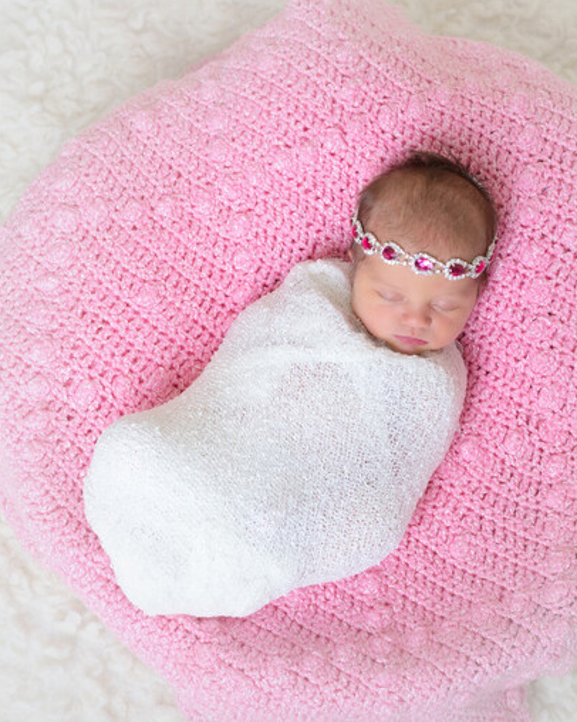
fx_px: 1516
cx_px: 368
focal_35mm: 71
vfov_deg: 26.8
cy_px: 360
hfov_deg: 21.5
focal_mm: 50
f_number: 4.5
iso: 200
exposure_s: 1/160
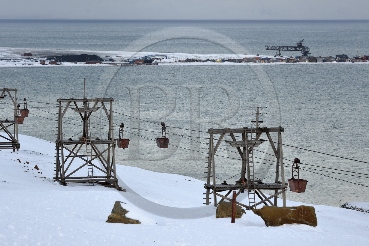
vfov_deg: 7.6
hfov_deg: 11.4
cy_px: 123
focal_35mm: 180
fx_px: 1845
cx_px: 184
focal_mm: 180
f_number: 7.1
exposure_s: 1/60
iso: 200
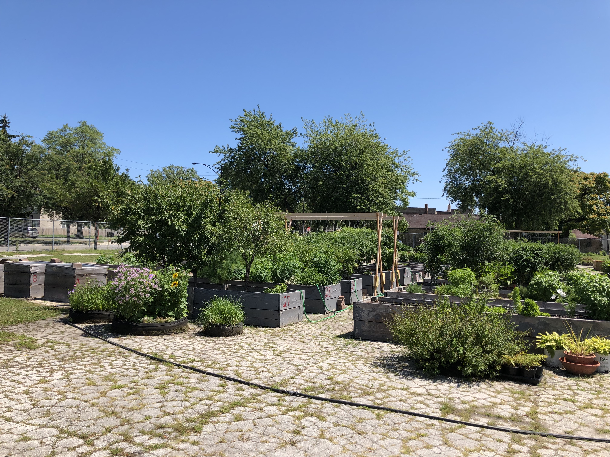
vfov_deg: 49.7
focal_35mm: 28
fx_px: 493
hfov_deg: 63.4
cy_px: 228
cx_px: 305
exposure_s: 1/1548
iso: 20
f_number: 1.8
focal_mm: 4
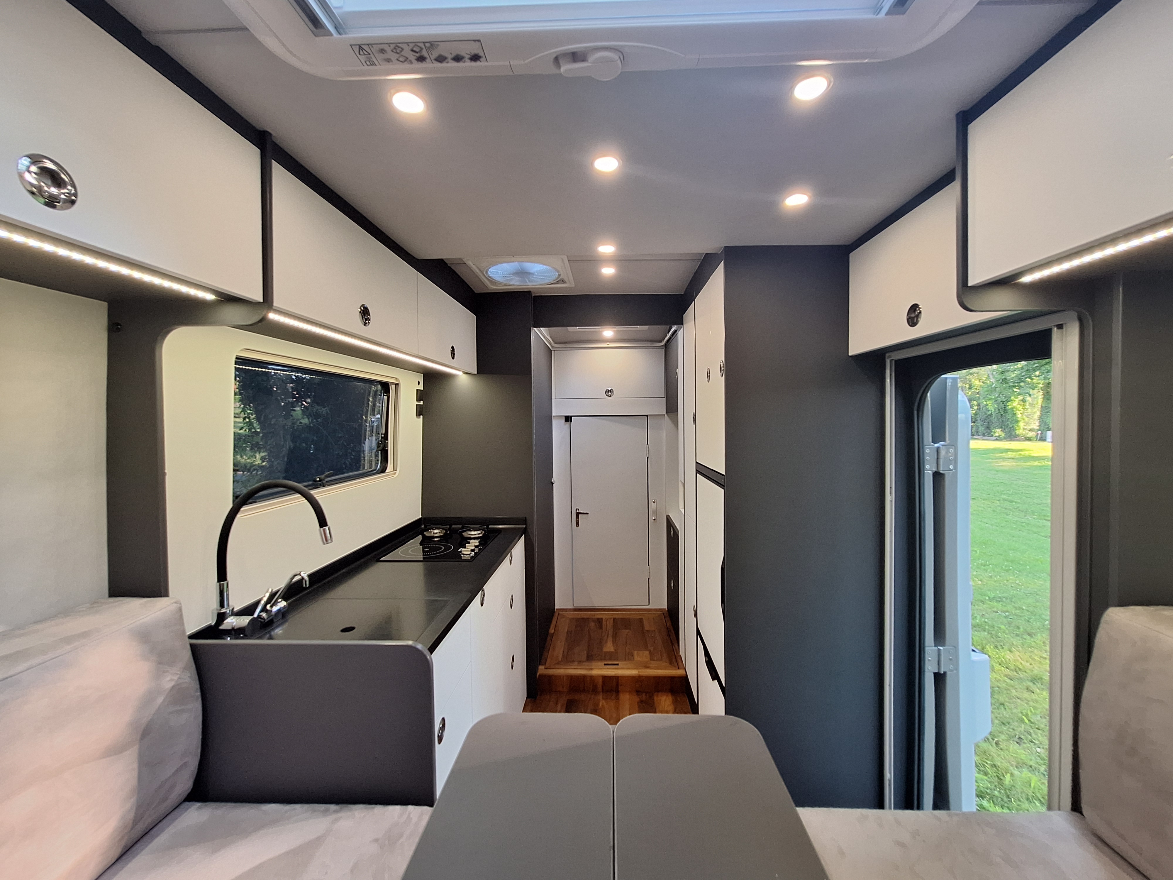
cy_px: 440
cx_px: 586
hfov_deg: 106.2
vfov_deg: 89.9
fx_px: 441
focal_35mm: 13
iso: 100
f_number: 2.2
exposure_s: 1/40
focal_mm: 1.74
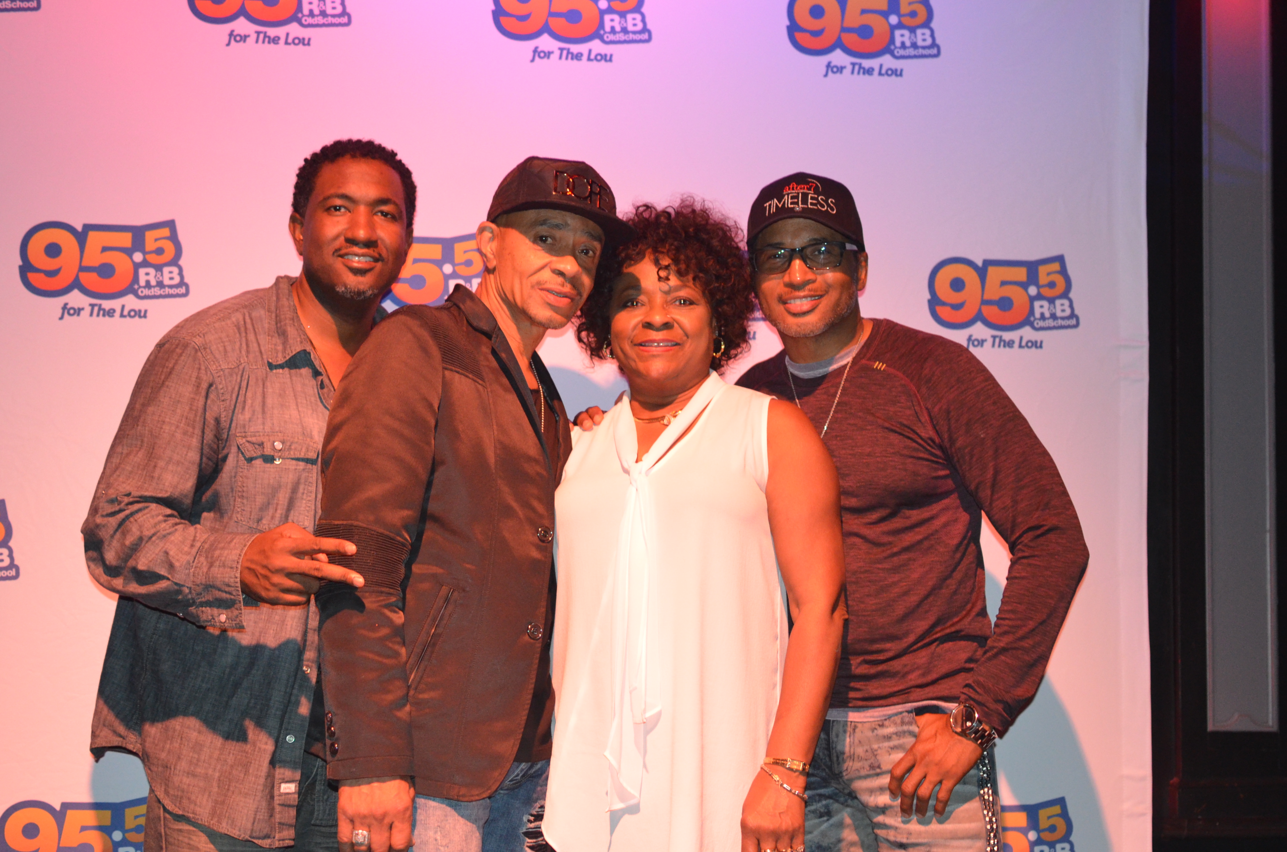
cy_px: 426
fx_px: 1873
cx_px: 644
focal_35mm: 52
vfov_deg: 25.6
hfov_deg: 37.9
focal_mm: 35
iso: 1800
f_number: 2.8
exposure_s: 1/60
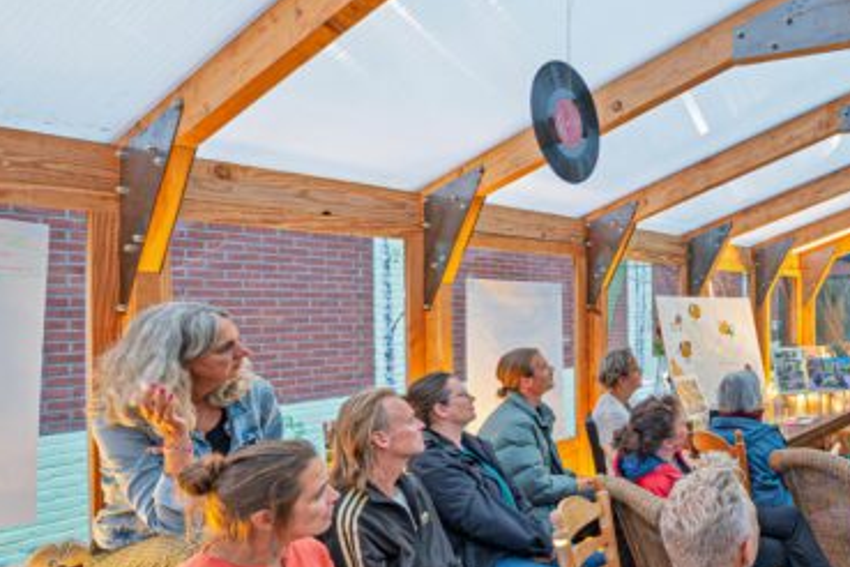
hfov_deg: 56.6
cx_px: 829
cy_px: 431
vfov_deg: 49.1
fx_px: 590
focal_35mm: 25
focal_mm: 12
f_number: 4
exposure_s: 1/30
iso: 1600
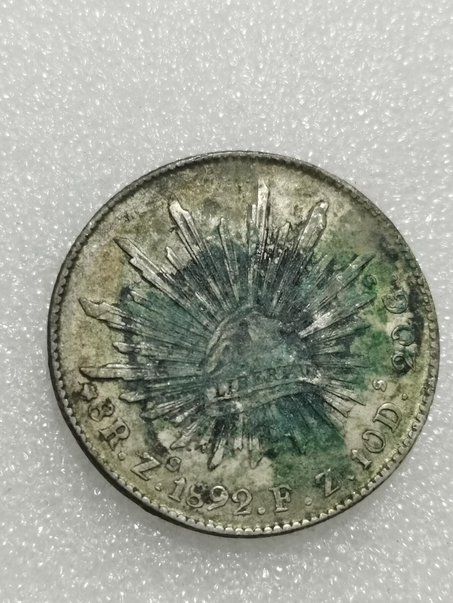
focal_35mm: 62
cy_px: 302
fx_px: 1082
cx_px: 226
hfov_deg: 23.7
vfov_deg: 31.2
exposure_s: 1/100
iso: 125
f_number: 1.8
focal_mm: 5.58
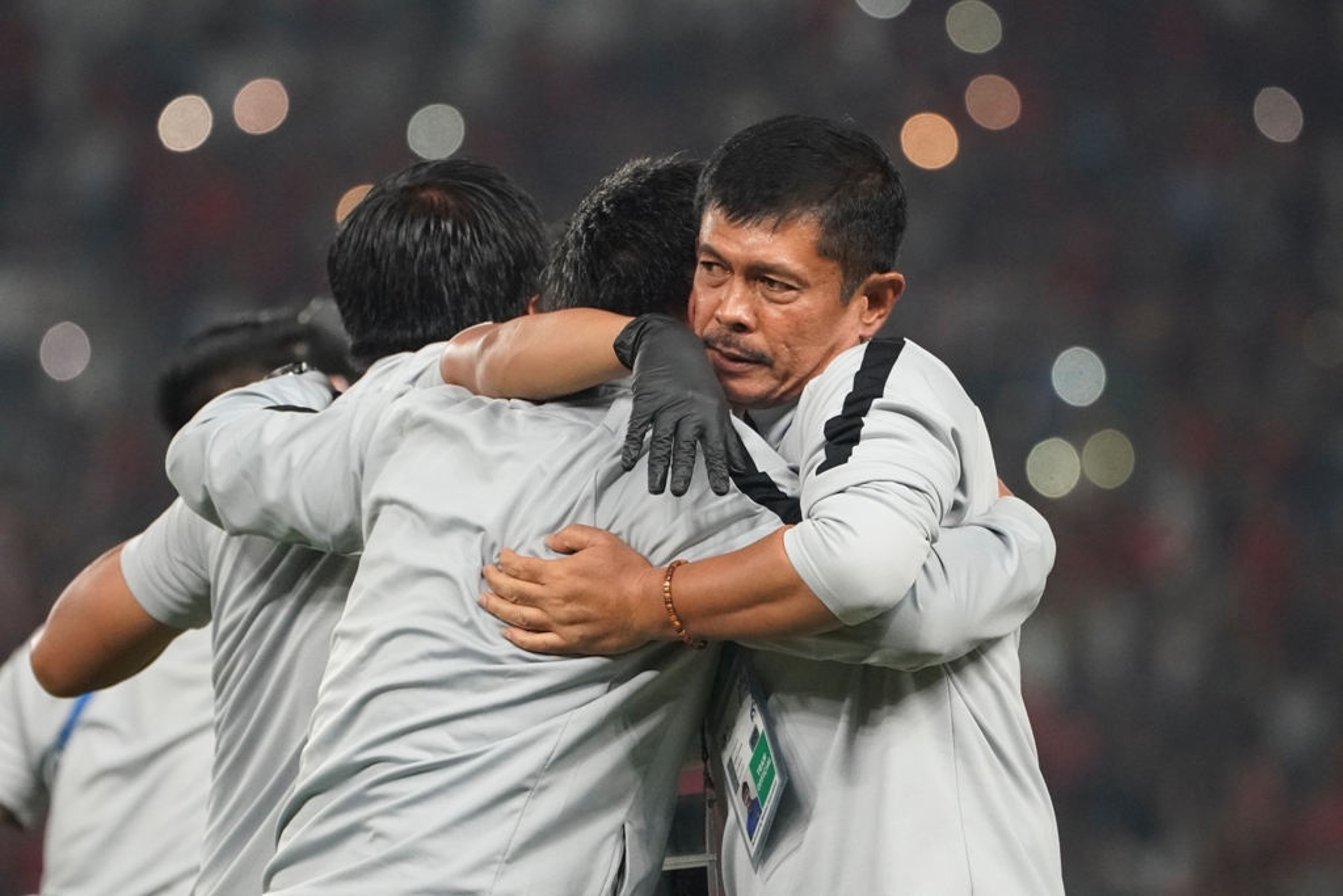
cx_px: 672
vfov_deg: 2.8
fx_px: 18281
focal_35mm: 490
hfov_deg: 4.2
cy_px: 448
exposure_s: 1/1250
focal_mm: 327
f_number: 5.6
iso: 6400
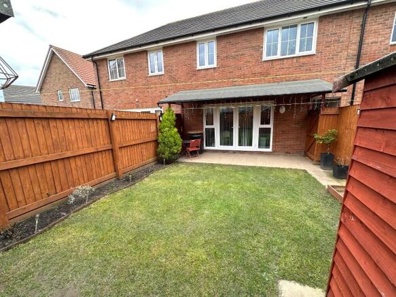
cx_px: 198
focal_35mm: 14
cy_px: 148
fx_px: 160
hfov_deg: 102.1
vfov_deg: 85.7
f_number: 2.2
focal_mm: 2.22
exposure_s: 1/139
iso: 40
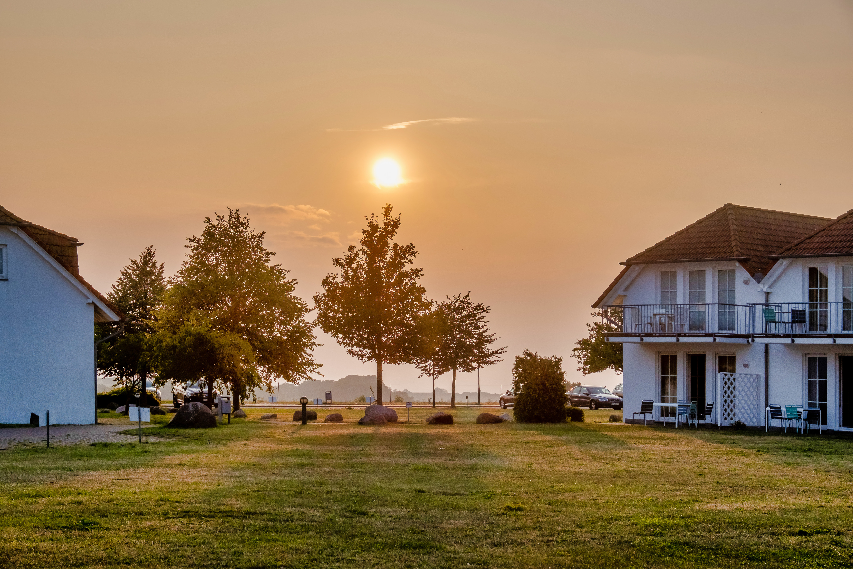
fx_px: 1659
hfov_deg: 28.8
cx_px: 426
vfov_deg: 19.5
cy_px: 284
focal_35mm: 70
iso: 320
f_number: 9
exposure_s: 1/640
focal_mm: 46.6
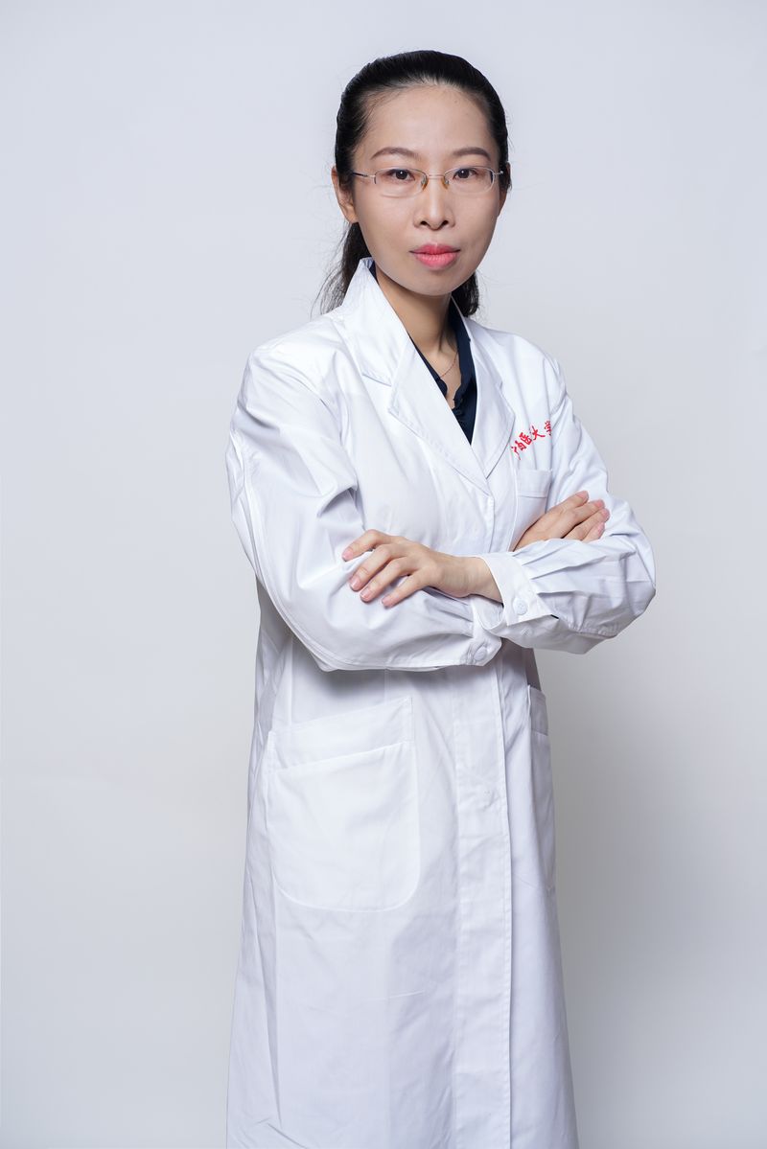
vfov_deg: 23.9
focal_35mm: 85
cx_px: 384
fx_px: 2715
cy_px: 574
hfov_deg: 16.1
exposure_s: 1/160
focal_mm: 85
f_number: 6.3
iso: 200
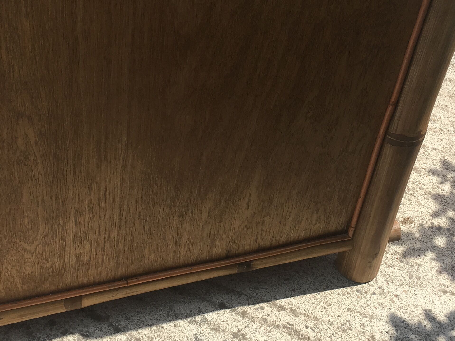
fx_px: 802
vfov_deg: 23.8
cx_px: 216
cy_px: 82
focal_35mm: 61
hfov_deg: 31.7
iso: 25
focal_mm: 4.15
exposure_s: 1/1399
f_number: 2.2
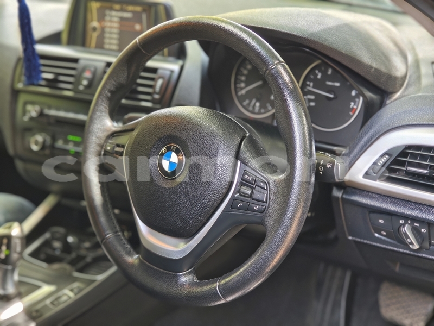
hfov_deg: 32.2
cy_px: 163
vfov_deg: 24.4
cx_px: 217
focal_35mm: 60
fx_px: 752
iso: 400
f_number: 2
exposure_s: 1/48.5
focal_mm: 9
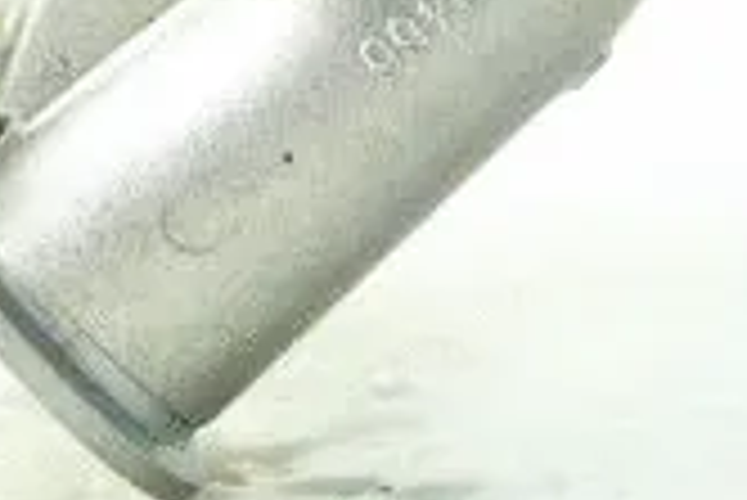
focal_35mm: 216
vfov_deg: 6.3
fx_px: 4486
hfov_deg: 9.5
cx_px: 56
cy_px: -381
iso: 400
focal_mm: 40
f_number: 5.6
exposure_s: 1/160
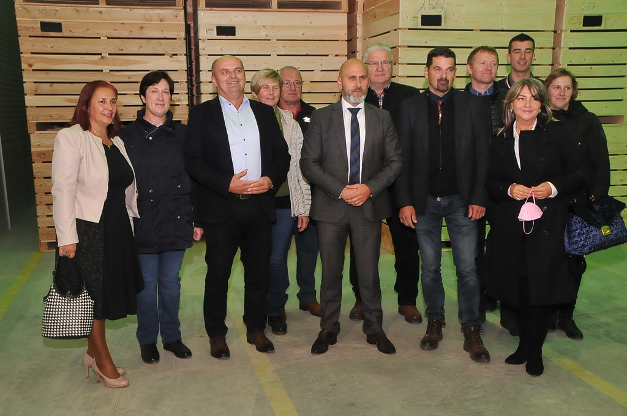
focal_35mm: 39
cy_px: 208
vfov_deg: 34.1
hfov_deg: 49.6
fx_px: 678
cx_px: 314
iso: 800
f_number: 7.1
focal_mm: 26
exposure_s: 1/60
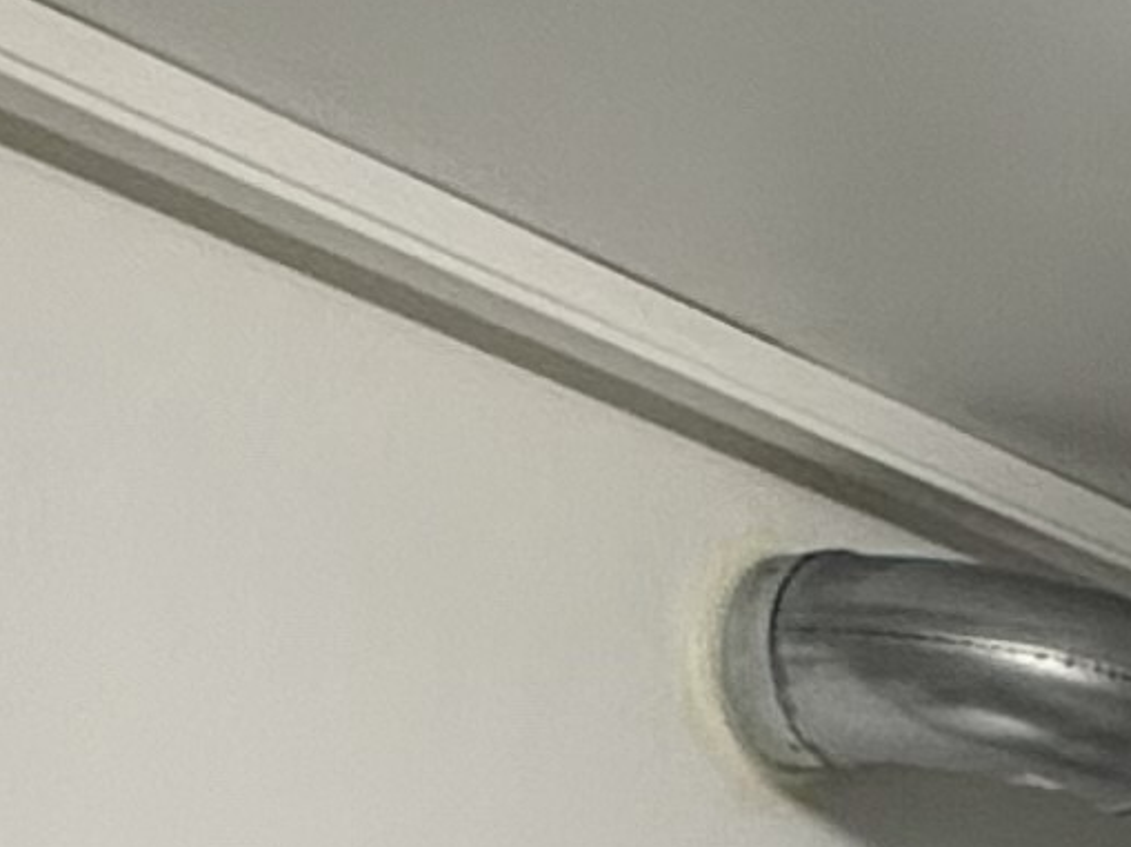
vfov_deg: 11.6
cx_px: 1418
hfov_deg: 16.8
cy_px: 1839
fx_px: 3624
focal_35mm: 111
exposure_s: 1/100
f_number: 2.2
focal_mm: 2.22
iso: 160
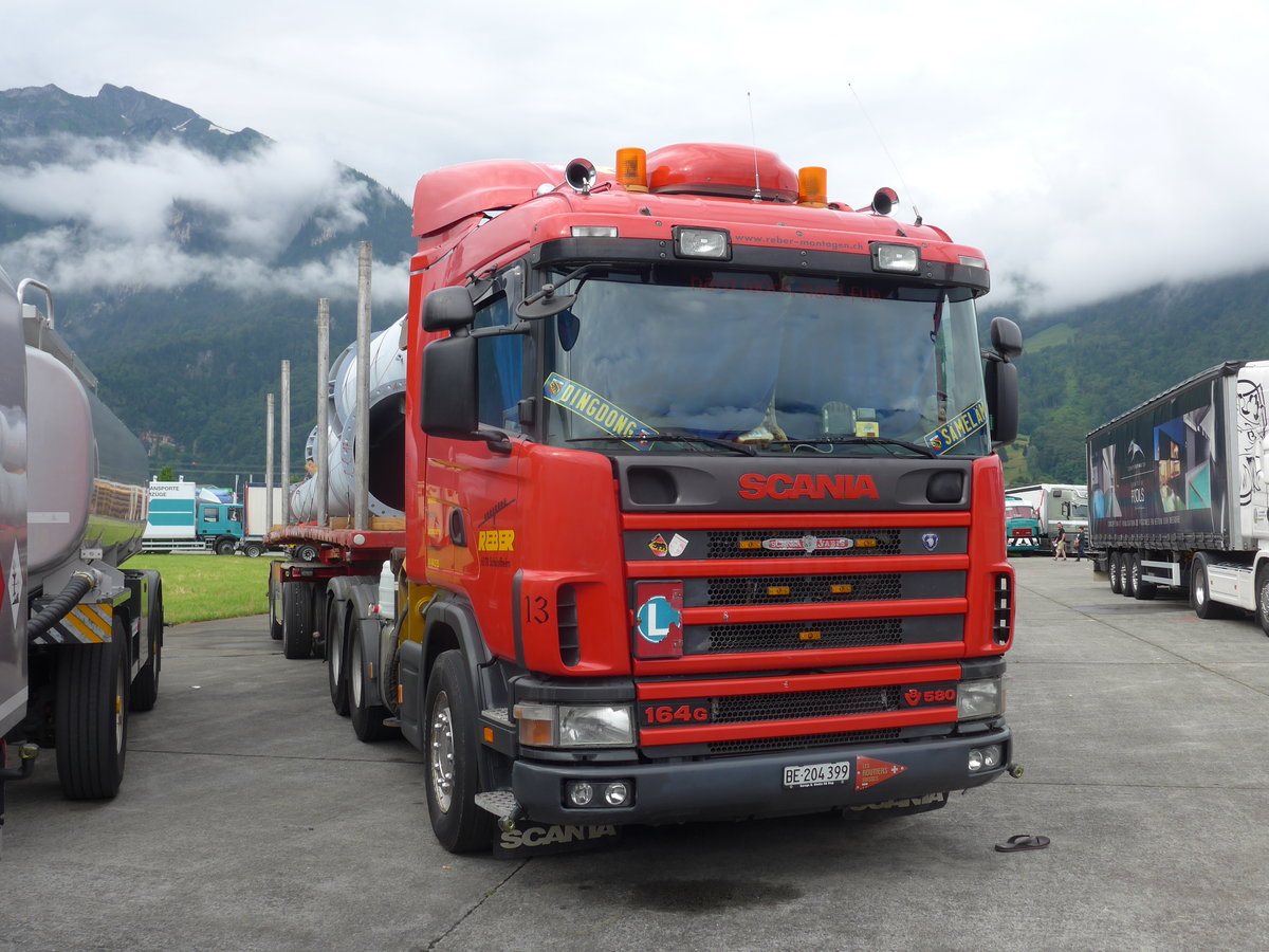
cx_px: 634
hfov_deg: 54.0
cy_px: 476
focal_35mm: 34
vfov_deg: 41.8
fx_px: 1246
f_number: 2.8
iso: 80
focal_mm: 7
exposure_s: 1/500
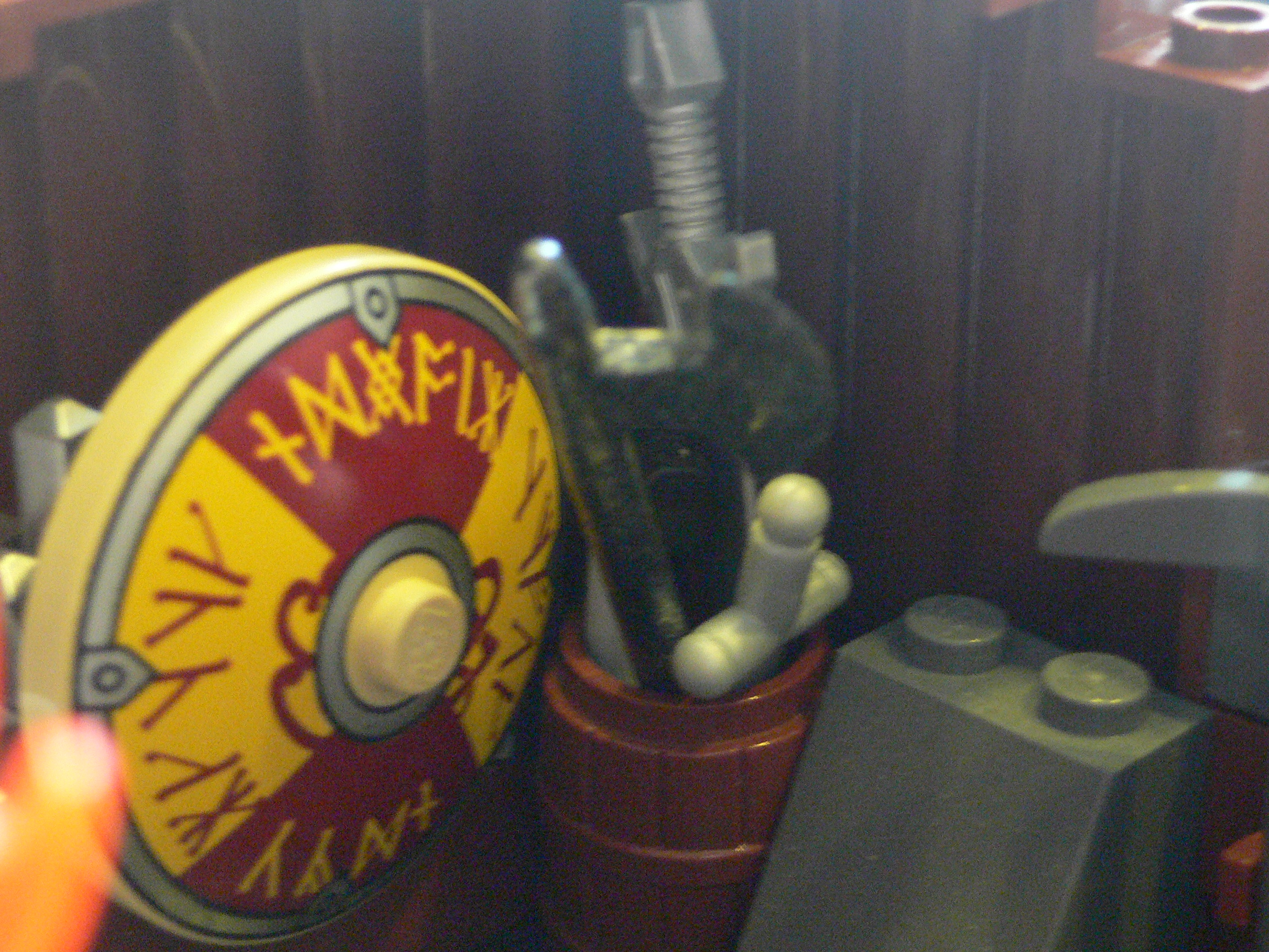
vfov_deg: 17.4
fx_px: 3116
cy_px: 476
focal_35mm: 85
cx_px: 634
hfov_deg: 23.0
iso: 200
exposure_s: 1/4
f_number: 3.6
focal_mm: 12.5
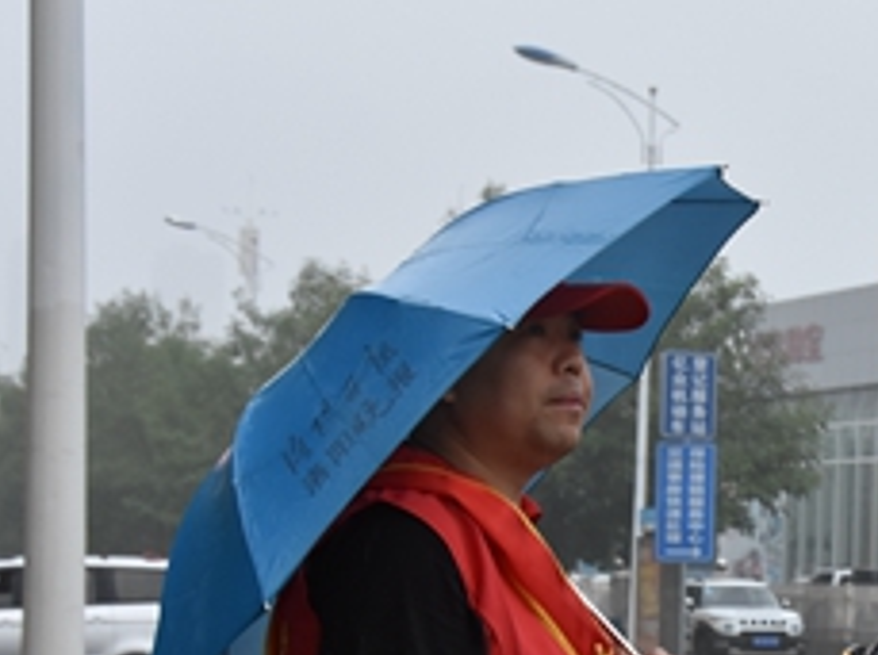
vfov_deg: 9.2
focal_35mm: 159
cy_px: 755
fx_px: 4027
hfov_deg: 12.3
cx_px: 897
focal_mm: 42
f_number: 7.1
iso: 800
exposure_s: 1/200
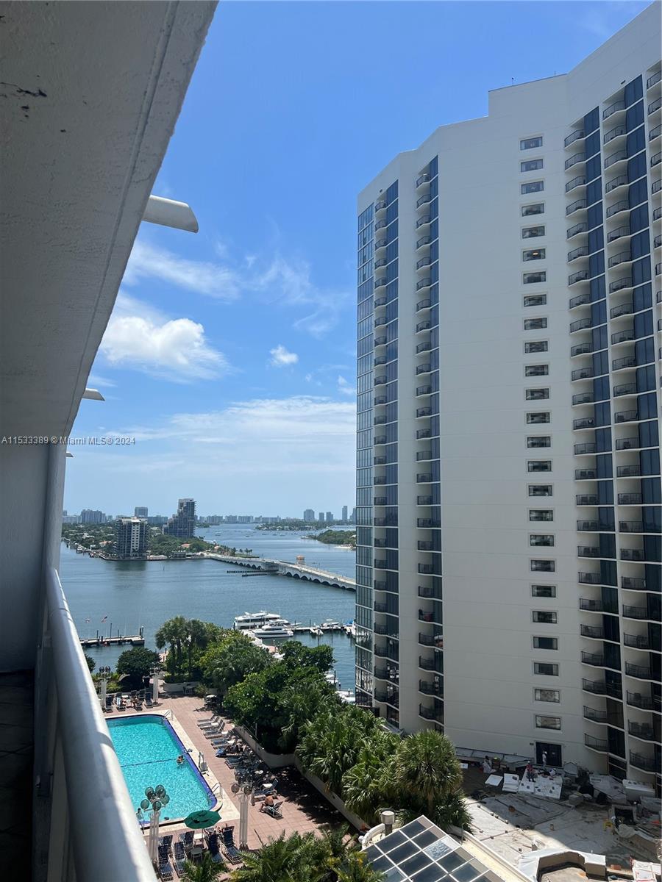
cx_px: 331
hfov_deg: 53.1
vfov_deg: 67.3
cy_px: 441
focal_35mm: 26
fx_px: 663
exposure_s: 1/6211
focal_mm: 5.7
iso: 50
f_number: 1.5
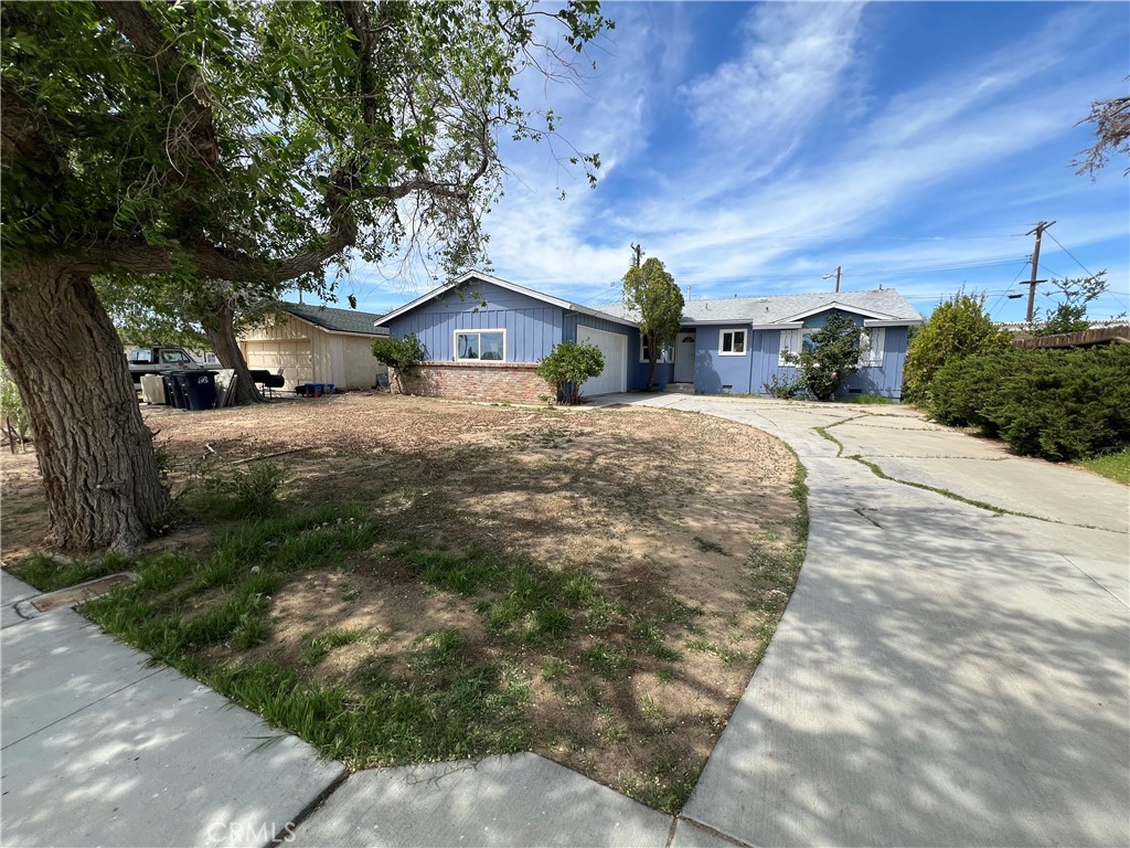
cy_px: 424
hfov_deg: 106.2
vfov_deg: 89.9
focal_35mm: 13
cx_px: 565
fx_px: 424
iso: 32
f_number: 1.8
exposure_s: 1/1233
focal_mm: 1.57
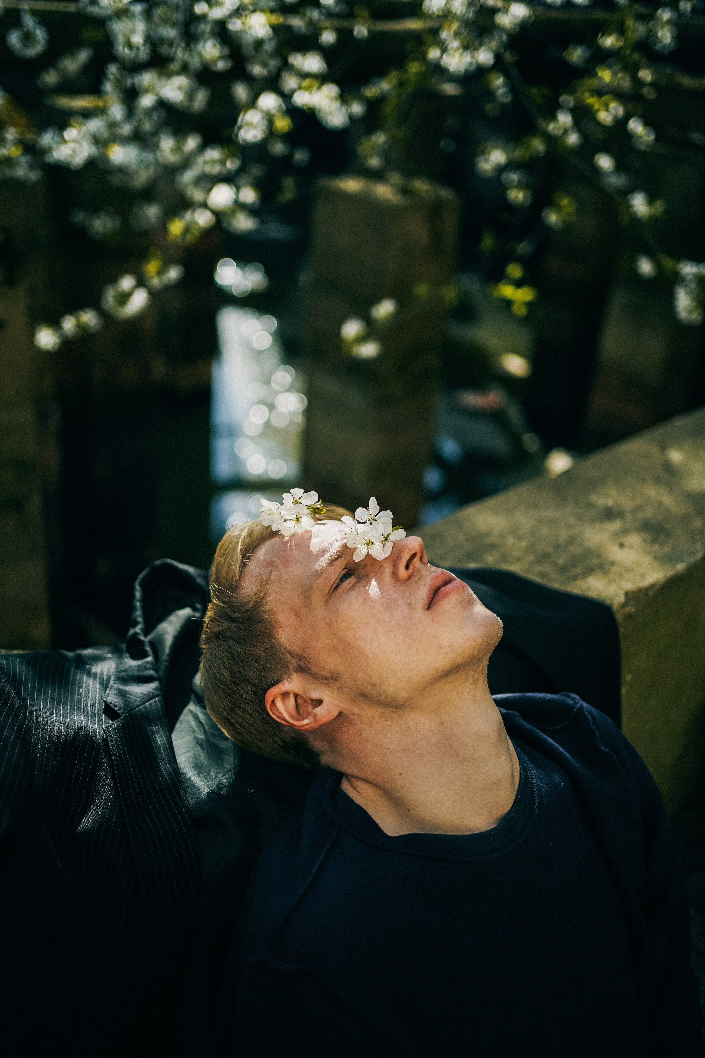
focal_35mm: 35
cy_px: 529
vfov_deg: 54.4
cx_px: 352
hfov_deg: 37.9
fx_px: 1028
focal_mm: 35
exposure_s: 1/5000
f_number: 1.8
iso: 125
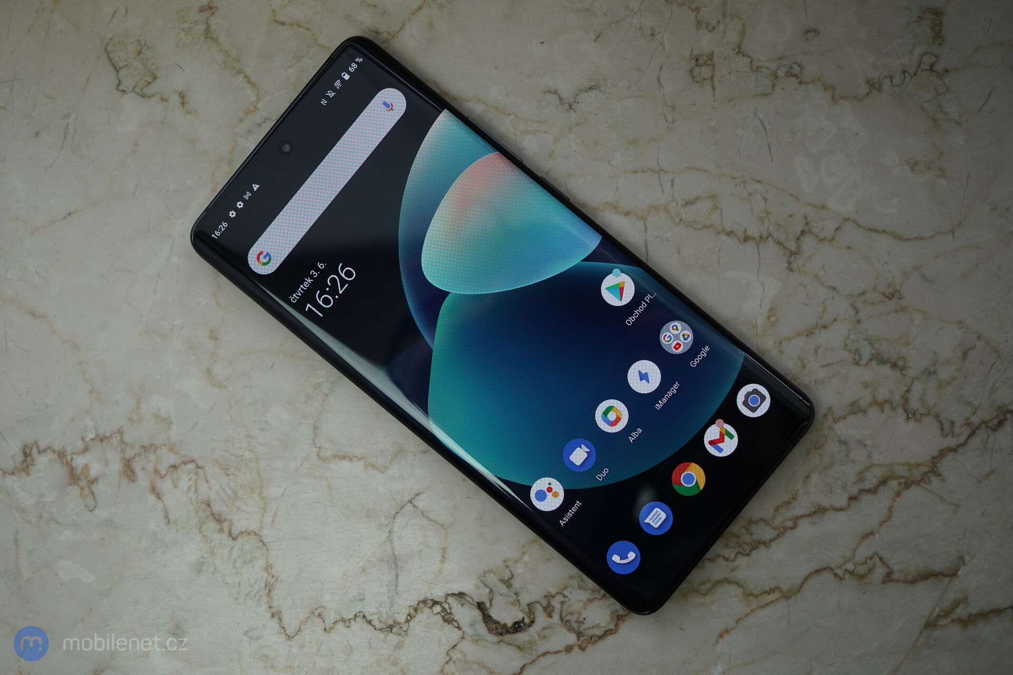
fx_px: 1379
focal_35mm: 49
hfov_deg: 40.3
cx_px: 506
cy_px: 338
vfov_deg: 27.5
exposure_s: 1/200
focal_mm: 49
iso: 800
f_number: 8
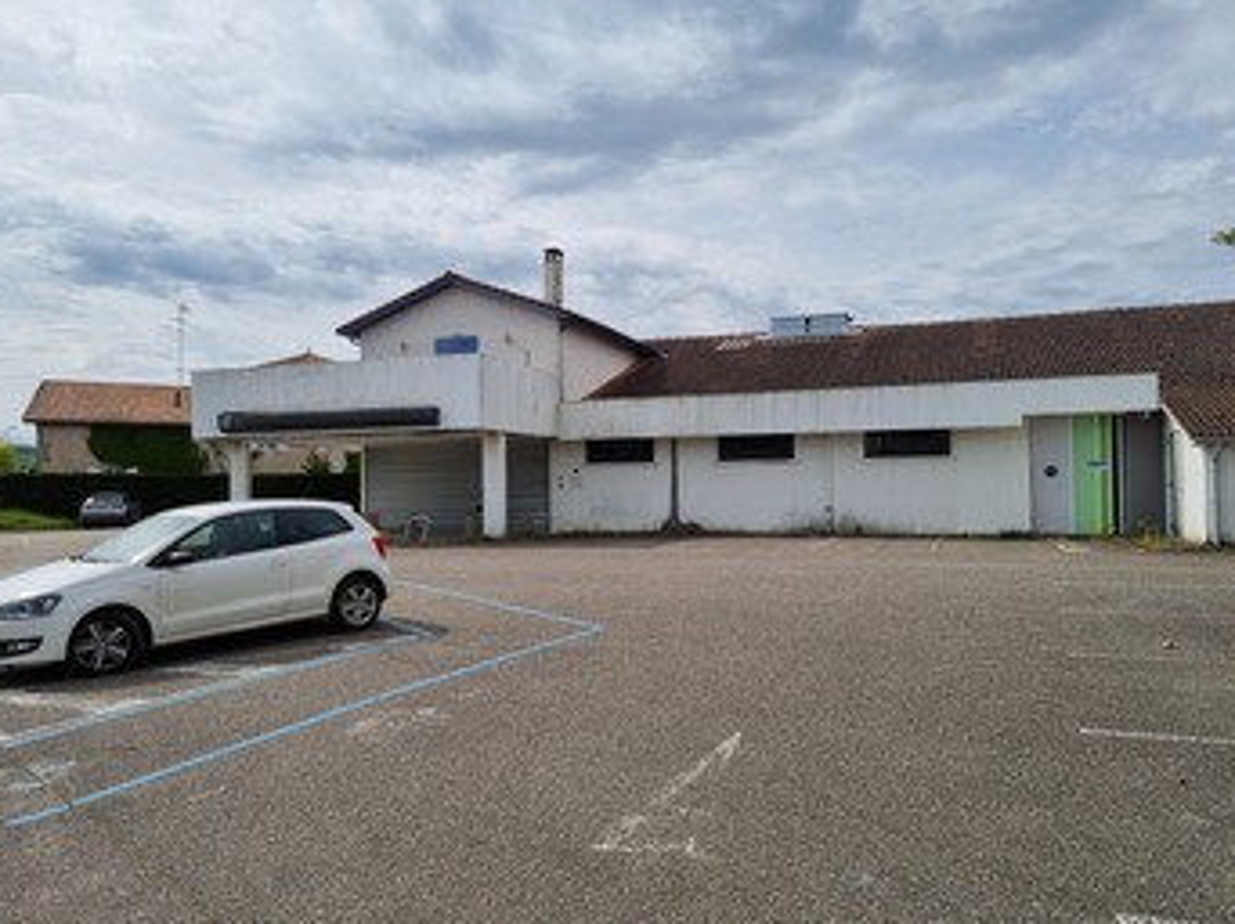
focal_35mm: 27
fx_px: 963
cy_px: 469
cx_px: 616
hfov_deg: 65.4
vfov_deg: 51.3
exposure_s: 1/5392
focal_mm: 5.4
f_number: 1.8
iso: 50
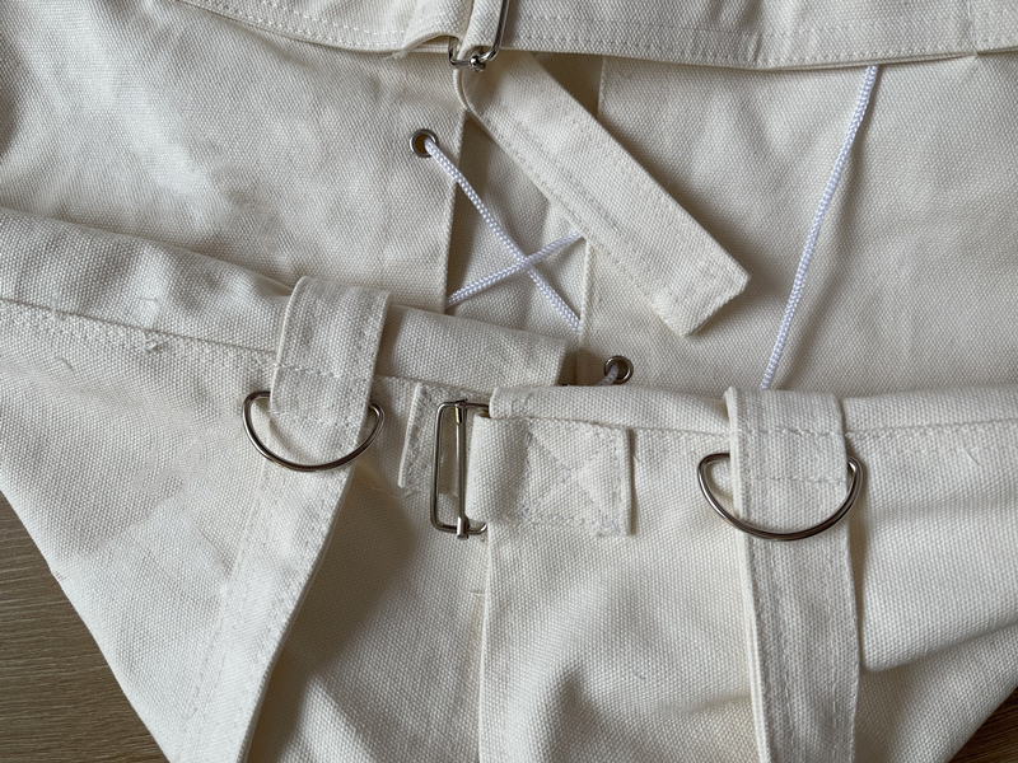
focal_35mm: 26
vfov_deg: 53.1
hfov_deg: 67.3
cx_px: 509
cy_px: 382
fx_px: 765
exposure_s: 1/419
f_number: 1.6
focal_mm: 5.1
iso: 32
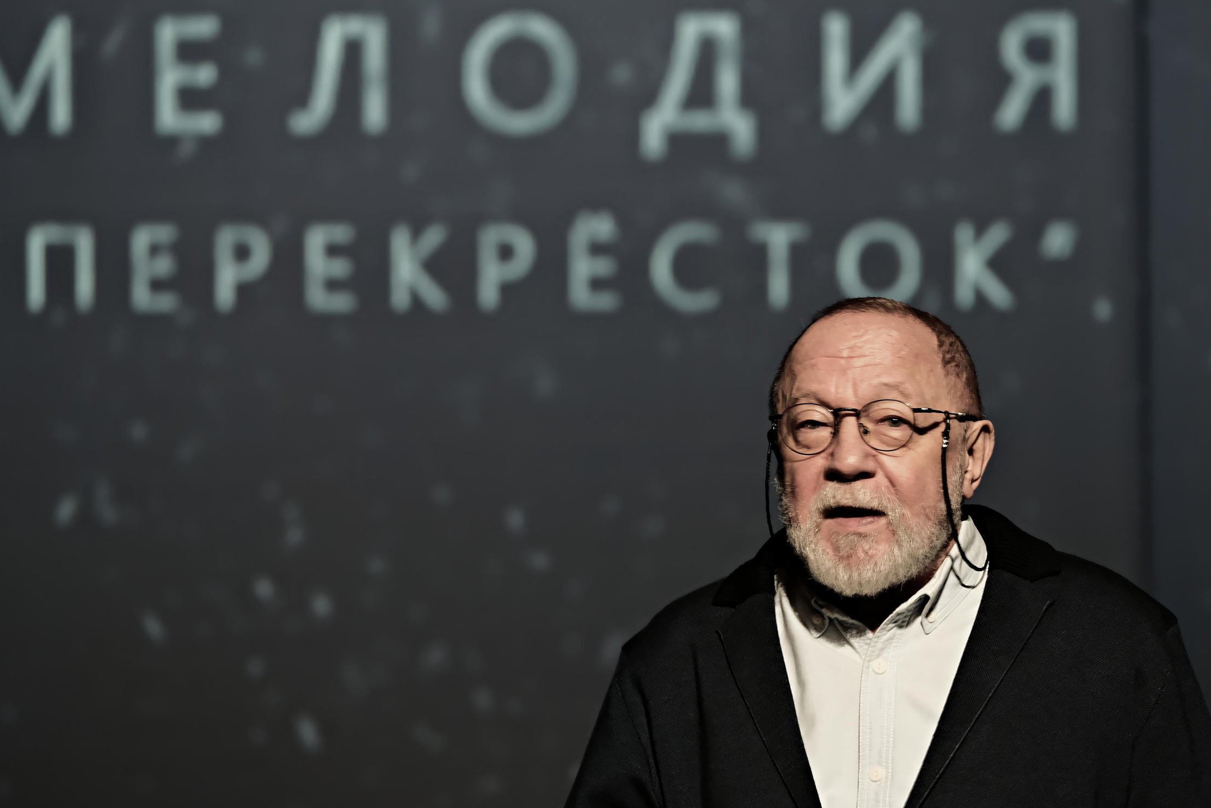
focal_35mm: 191
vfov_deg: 7.2
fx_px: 6425
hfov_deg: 10.8
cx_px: 616
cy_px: 461
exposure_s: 1/8.5
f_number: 3.2
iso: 400
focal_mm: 110.6
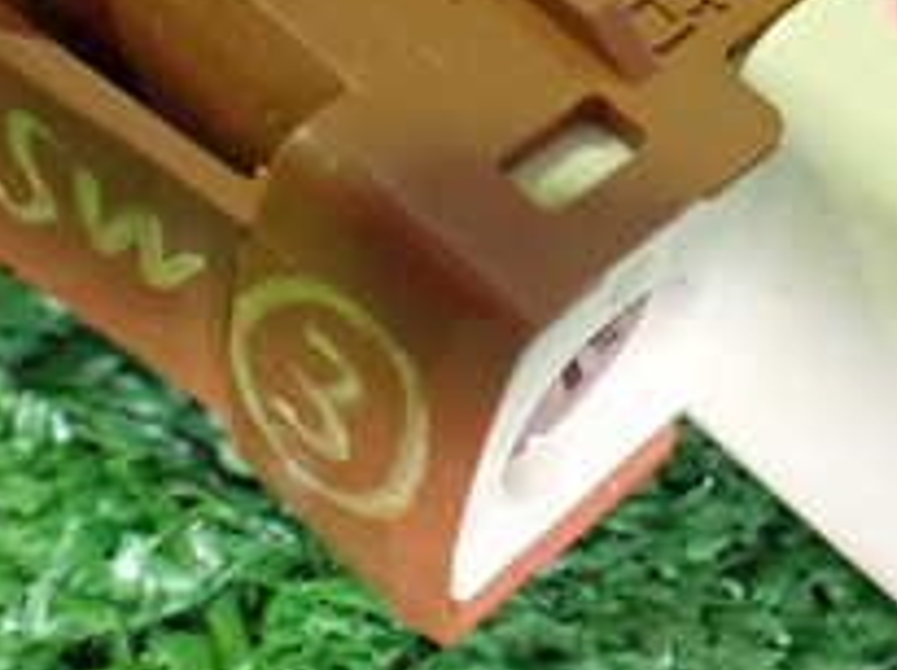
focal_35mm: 88
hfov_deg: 22.1
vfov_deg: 16.3
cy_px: -26
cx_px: 669
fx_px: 2276
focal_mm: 5.4
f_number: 2.3
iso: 1000
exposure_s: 1/30
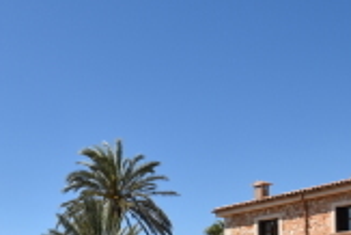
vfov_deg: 24.3
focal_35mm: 47
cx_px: 90
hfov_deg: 40.8
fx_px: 459
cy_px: 322
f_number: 10
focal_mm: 10
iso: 200
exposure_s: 1/400
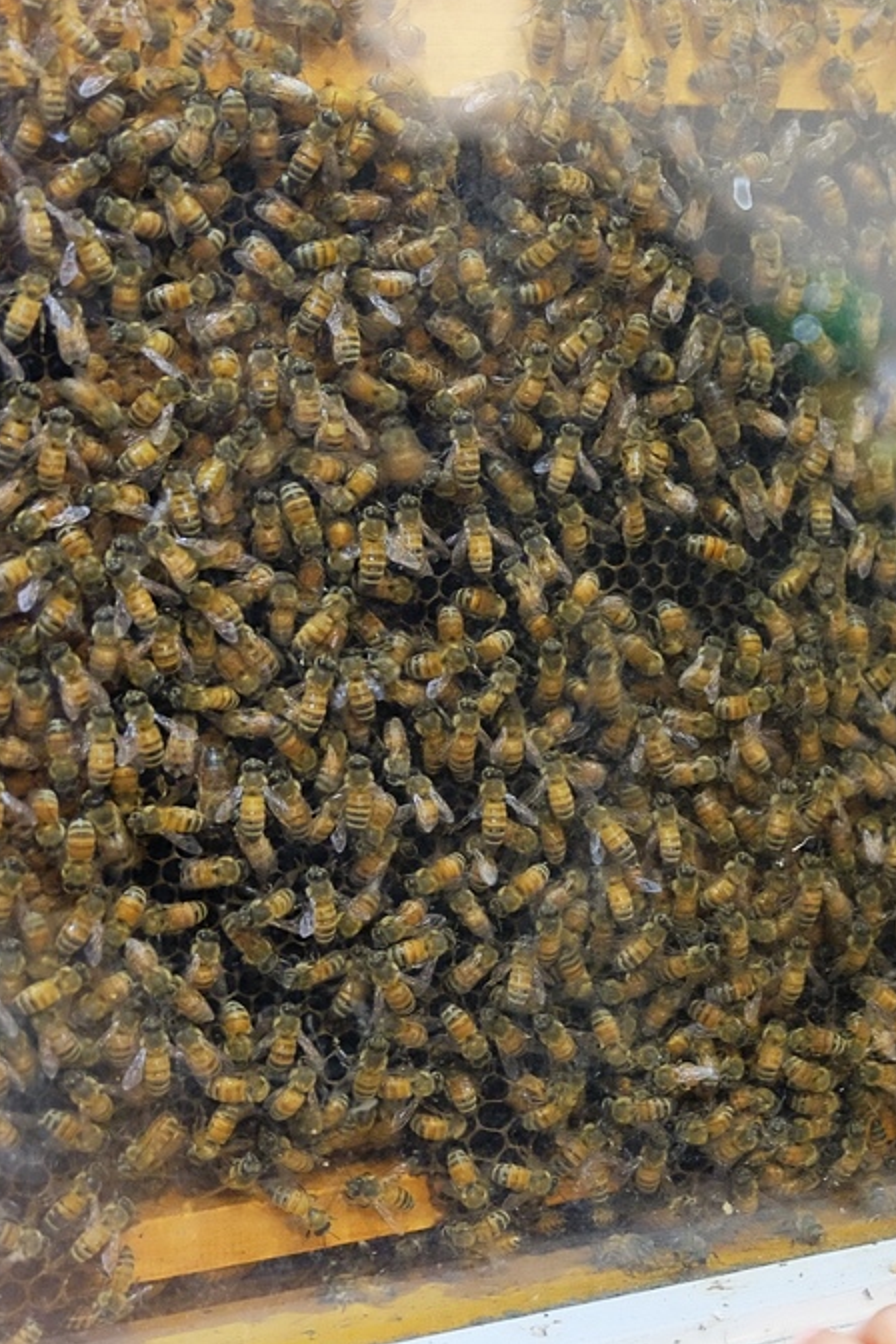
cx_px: 826
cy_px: 675
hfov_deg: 20.8
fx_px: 2389
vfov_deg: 31.4
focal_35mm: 64
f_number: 4.5
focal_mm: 28.2
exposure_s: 1/18
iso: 3200
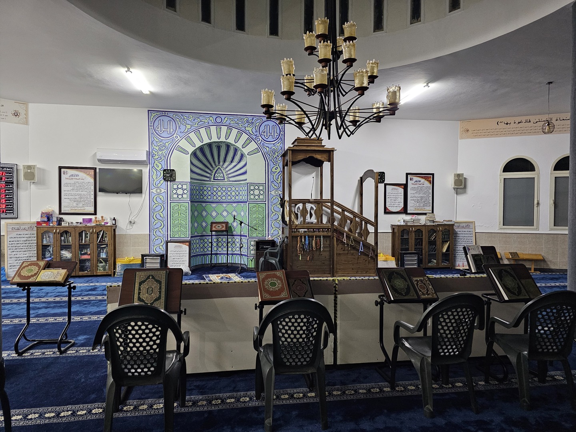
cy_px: 216
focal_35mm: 23
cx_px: 288
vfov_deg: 58.9
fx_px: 383
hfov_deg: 73.9
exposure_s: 1/50
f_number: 1.7
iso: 640
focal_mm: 6.3
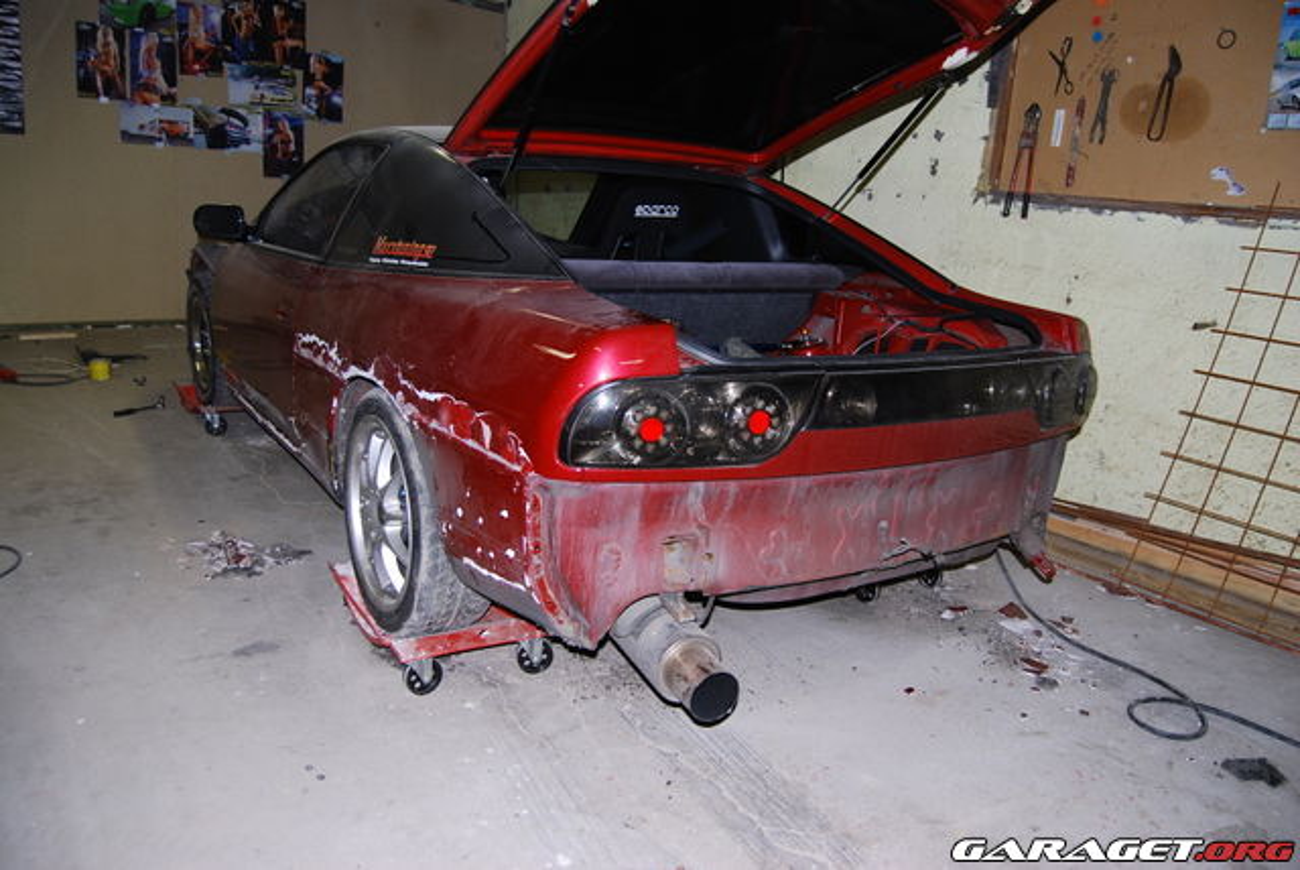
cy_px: 435
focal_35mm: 27
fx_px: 976
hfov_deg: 67.3
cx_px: 650
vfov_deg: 48.0
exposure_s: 1/50
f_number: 3.5
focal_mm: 18
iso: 200
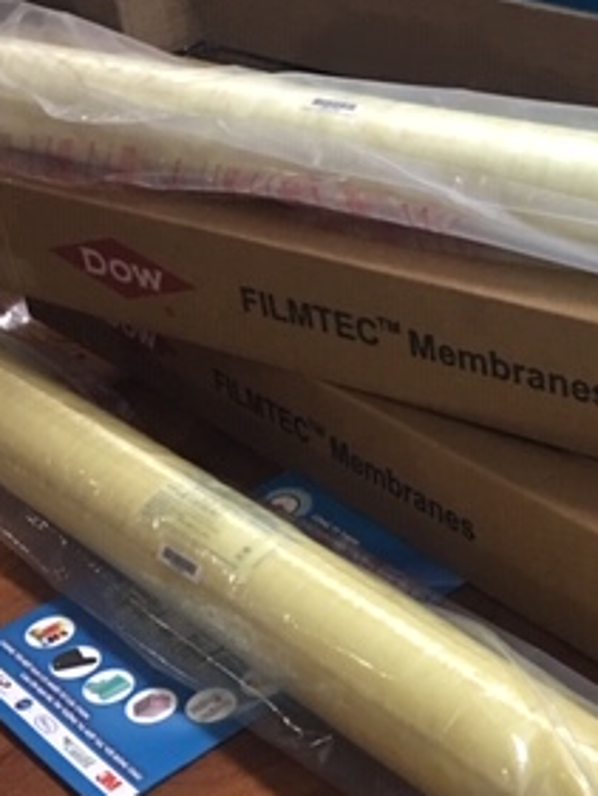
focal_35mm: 66
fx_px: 1519
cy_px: 411
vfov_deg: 29.4
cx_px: 547
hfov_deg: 21.7
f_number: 2.2
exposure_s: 1/8
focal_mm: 4.15
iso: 100
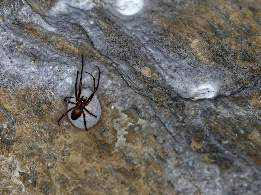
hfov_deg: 11.6
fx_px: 1289
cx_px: 141
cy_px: 98
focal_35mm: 171
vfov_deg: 8.7
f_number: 5
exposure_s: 1/125
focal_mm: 105
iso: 800
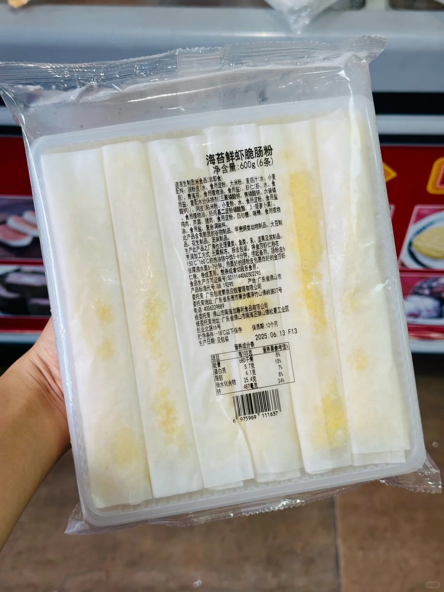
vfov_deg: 39.7
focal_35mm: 48
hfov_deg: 30.3
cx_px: 222
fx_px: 821
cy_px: 296
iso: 50
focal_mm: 6.86
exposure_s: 1/100
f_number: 1.78
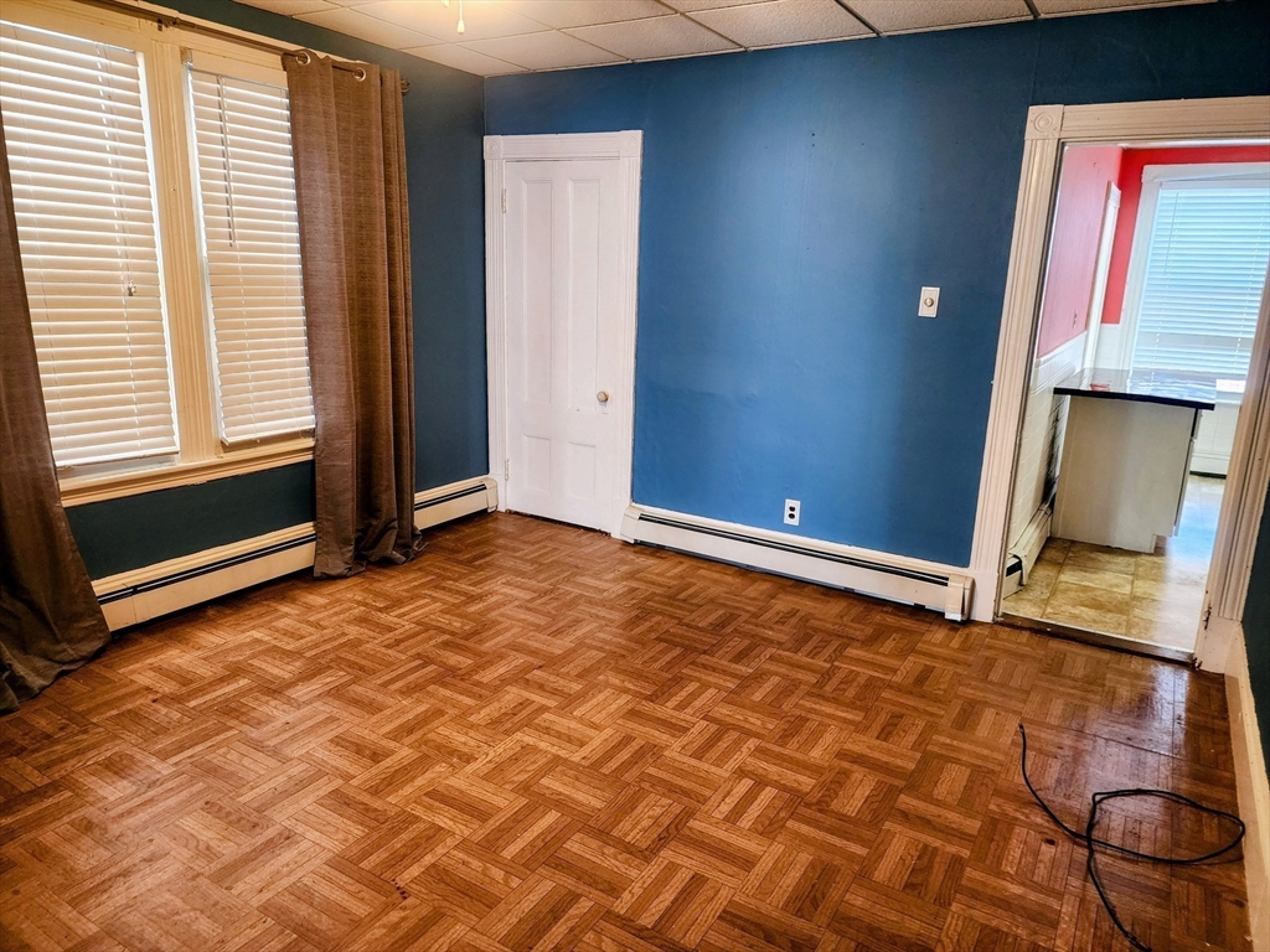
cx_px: 635
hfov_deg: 73.9
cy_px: 476
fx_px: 844
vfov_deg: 58.9
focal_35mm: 23
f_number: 1.8
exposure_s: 1/60
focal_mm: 6.4
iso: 640
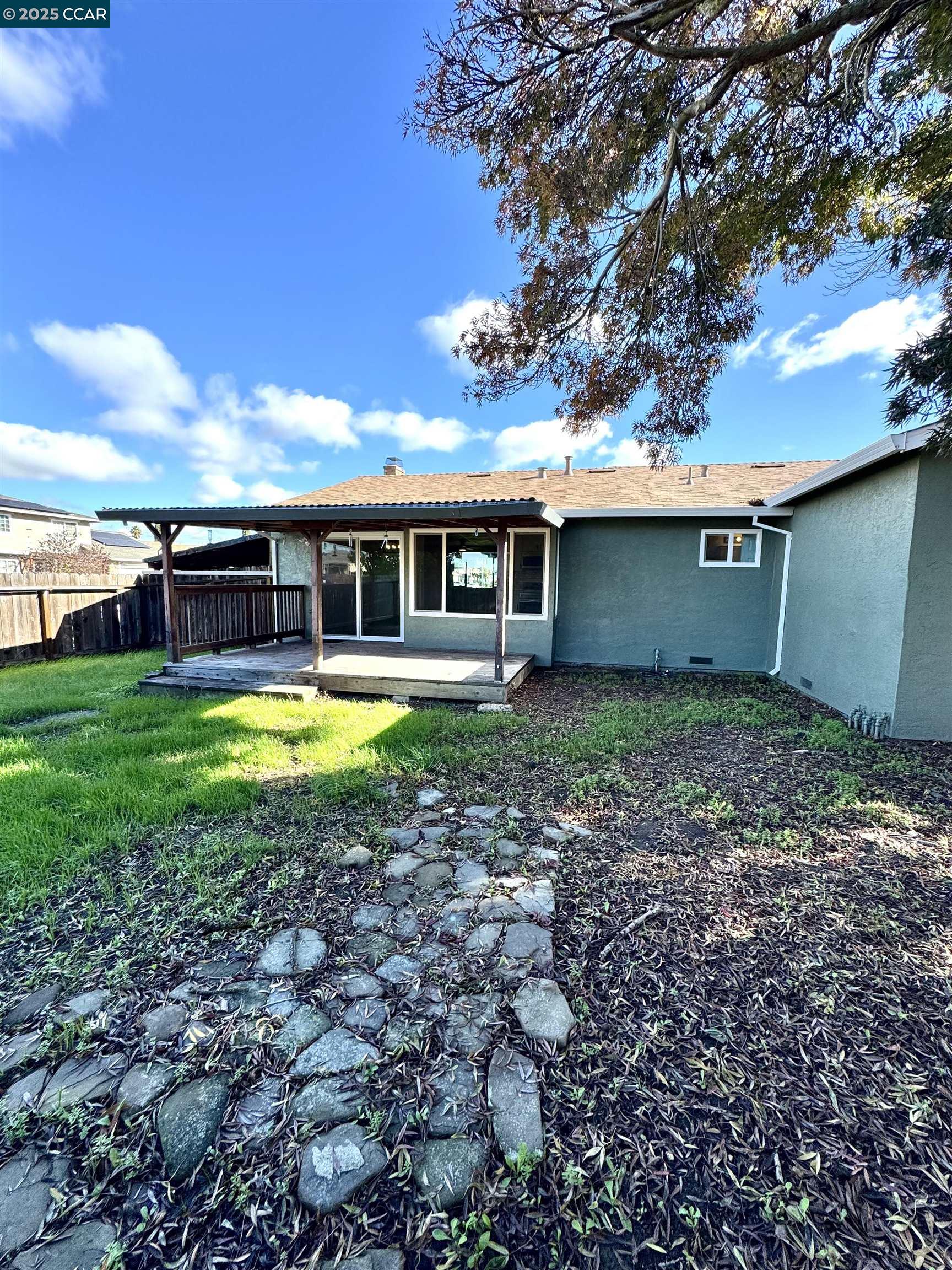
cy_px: 635
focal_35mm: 14
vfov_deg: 102.1
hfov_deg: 85.7
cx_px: 476
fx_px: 513
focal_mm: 2.22
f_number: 2.2
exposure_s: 1/552
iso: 40
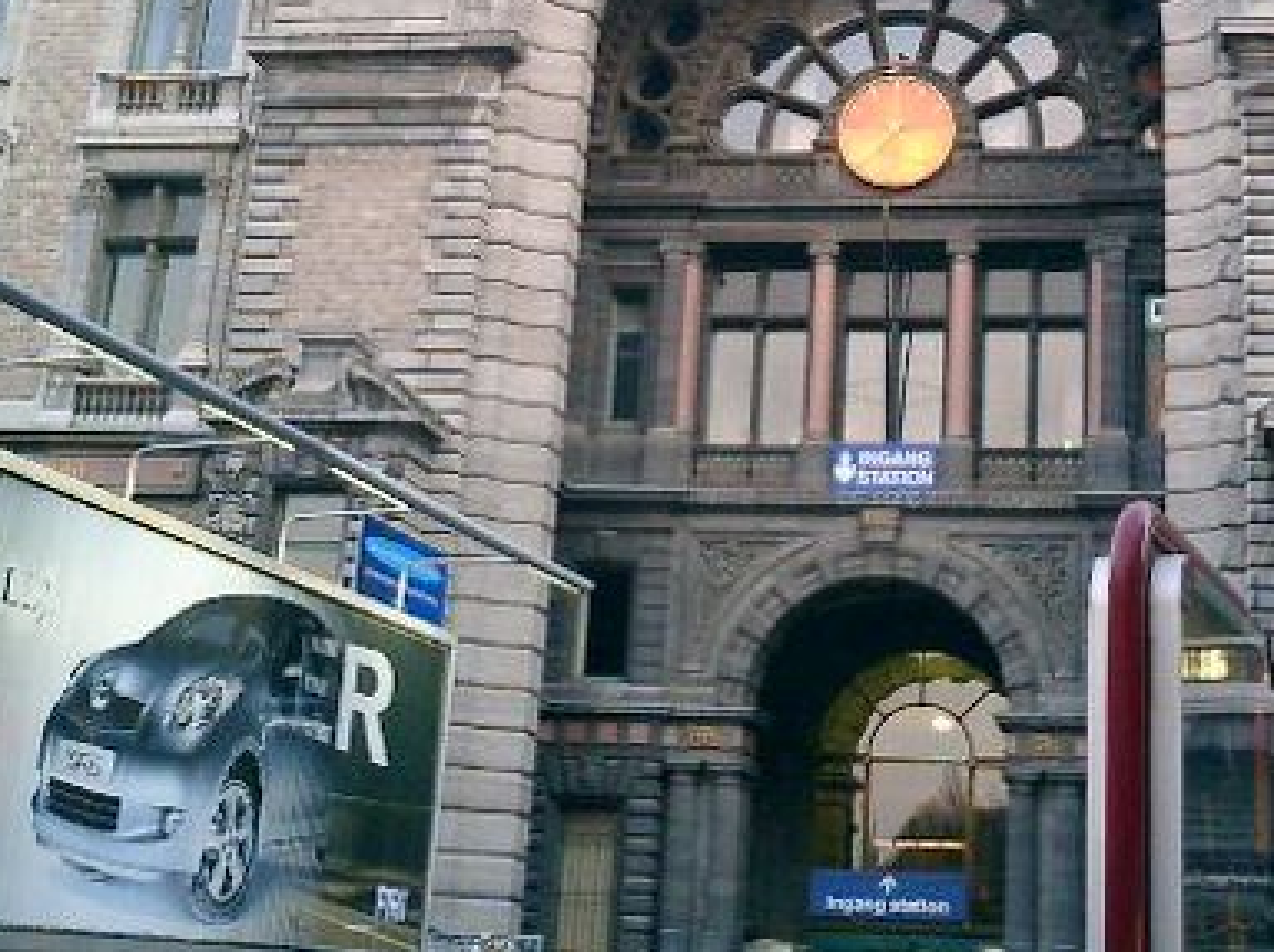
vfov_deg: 23.5
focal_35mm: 61
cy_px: 154
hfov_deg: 31.3
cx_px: 899
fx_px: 2242
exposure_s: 1/40
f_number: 3.2
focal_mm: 7.5
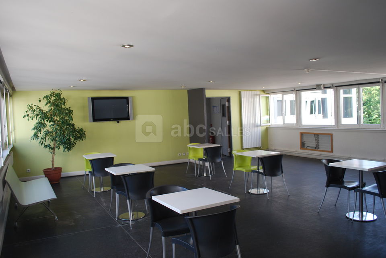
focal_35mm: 27
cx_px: 193
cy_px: 129
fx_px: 289
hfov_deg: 67.4
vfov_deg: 47.9
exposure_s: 1/80
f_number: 4.5
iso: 200
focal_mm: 18
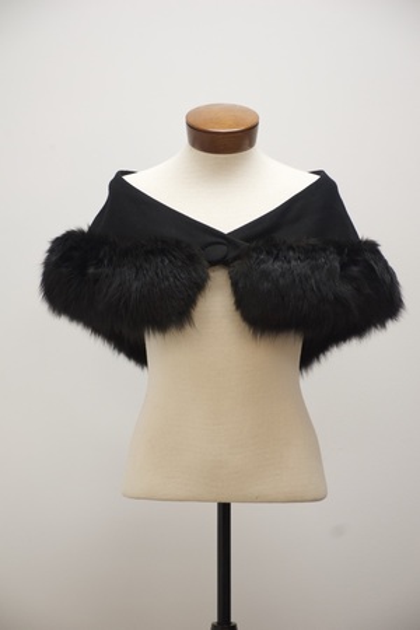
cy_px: 315
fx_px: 1969
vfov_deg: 18.2
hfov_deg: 12.2
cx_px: 210
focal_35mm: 112
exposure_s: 1/100
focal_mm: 75
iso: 1600
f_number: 5.6
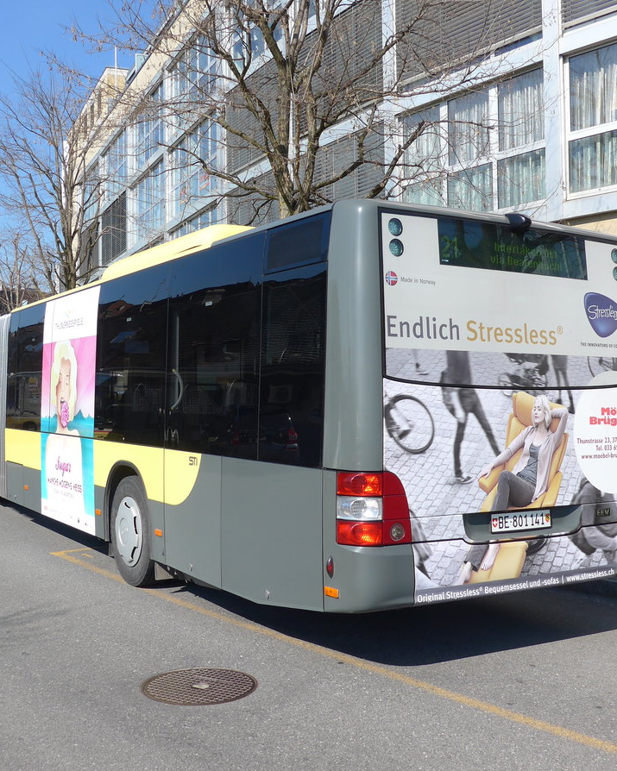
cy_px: 386
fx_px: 868
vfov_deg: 47.9
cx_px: 260
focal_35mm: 38
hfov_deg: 39.1
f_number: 2.8
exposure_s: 1/1300
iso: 80
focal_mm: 6
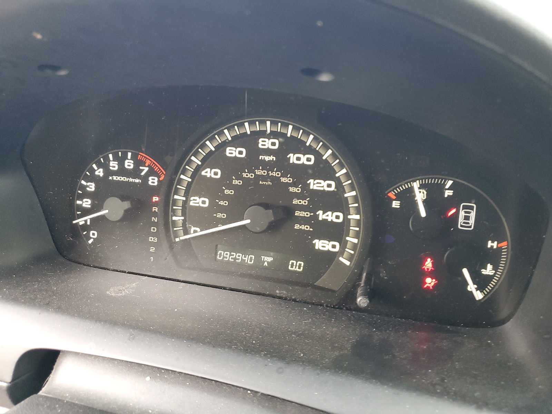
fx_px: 415
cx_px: 276
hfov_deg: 67.3
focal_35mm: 26
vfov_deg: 53.1
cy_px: 207
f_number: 1.5
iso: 243
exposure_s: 1/60.2
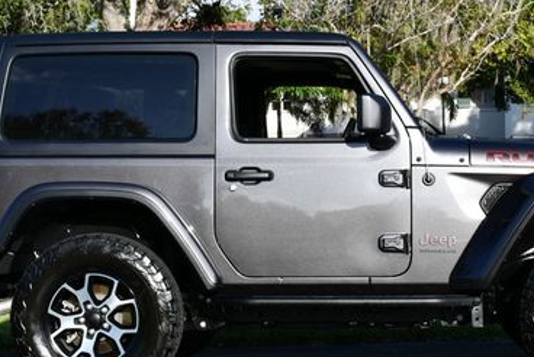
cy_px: 147
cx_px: 341
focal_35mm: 87
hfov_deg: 23.3
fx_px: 1291
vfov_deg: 15.7
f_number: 8
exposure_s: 1/250
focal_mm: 25
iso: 100
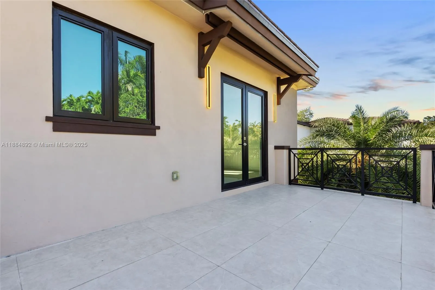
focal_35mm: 16
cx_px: 218
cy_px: 145
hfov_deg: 95.0
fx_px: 199
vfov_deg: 72.0
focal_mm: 16.5
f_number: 14
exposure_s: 1/50
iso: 250
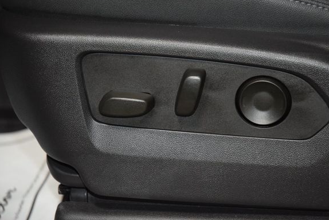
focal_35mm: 117
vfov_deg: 11.7
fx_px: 1069
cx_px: 178
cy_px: 105
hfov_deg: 17.5
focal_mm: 70
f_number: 4.5
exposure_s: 1/80
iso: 2800
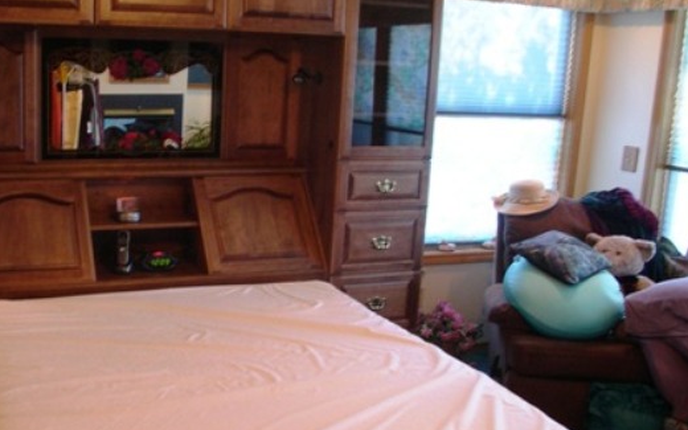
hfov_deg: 32.3
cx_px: 167
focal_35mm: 62
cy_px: 217
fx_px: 1163
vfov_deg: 21.0
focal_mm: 8
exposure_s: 1/11.7
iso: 100
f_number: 2.8
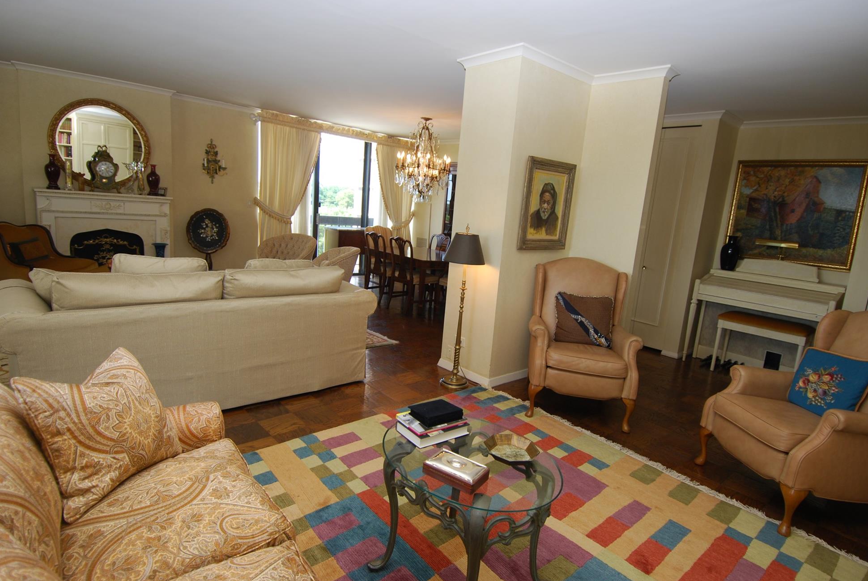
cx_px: 437
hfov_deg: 86.8
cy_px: 296
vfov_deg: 64.7
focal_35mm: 19
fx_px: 459
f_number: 4
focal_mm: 12
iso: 200
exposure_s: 1/60
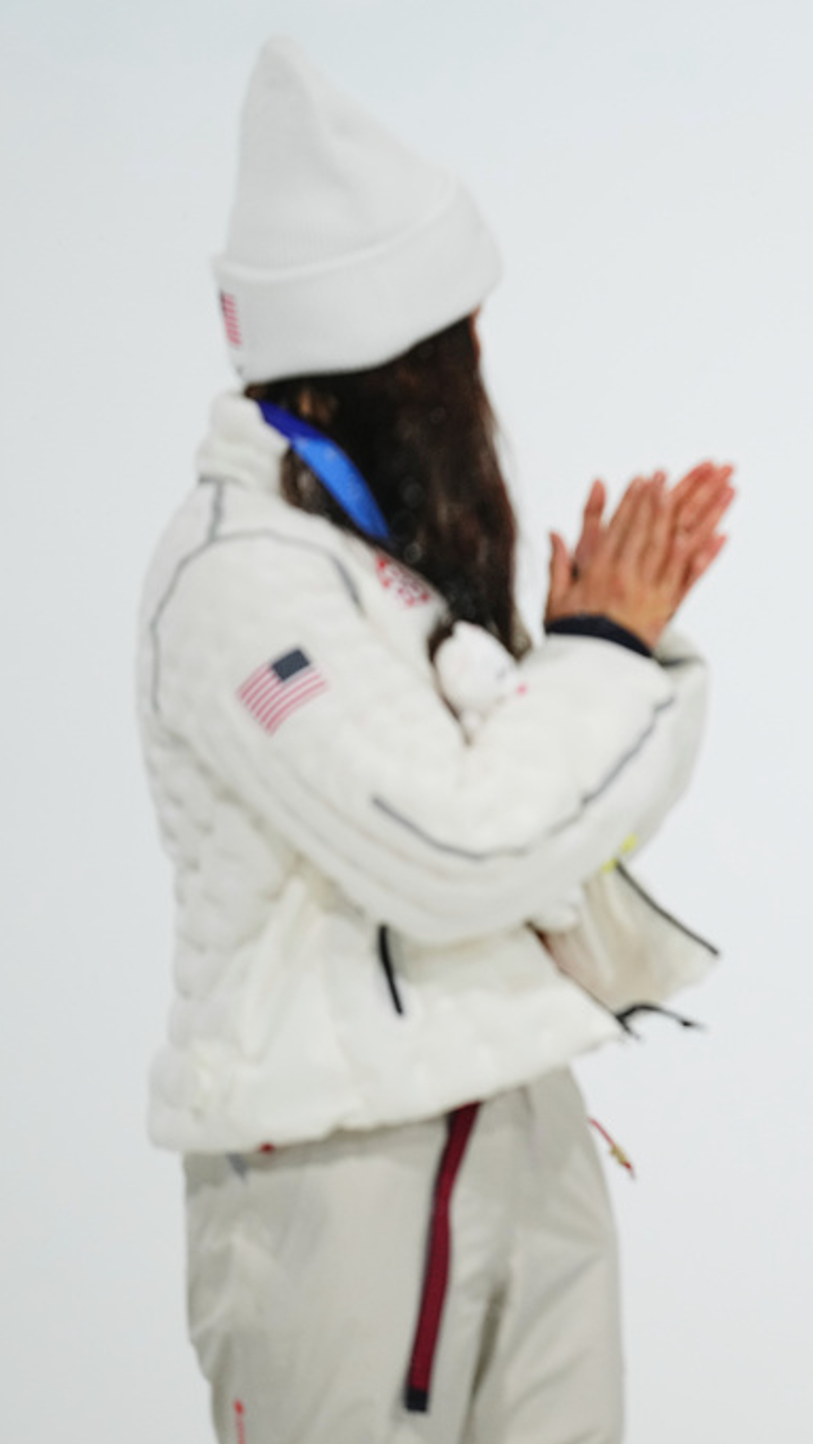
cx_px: 1074
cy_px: 721
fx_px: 24159
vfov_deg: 3.4
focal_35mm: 631
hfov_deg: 1.9
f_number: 2.8
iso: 1000
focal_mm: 400
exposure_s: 1/1250
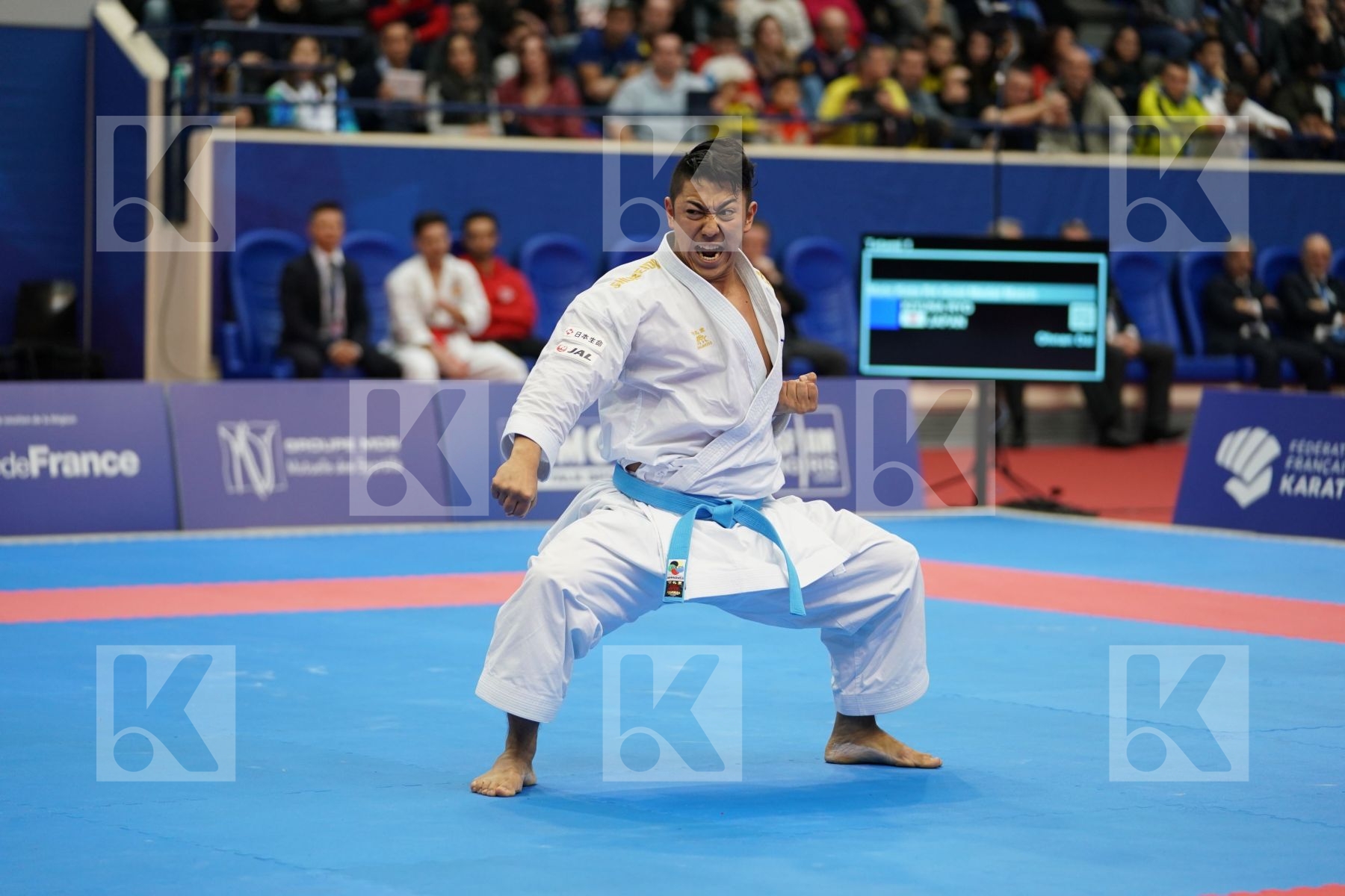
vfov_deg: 11.5
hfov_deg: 17.2
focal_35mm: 119
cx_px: 672
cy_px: 448
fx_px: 4446
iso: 1250
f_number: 2.8
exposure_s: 1/500
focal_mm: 119
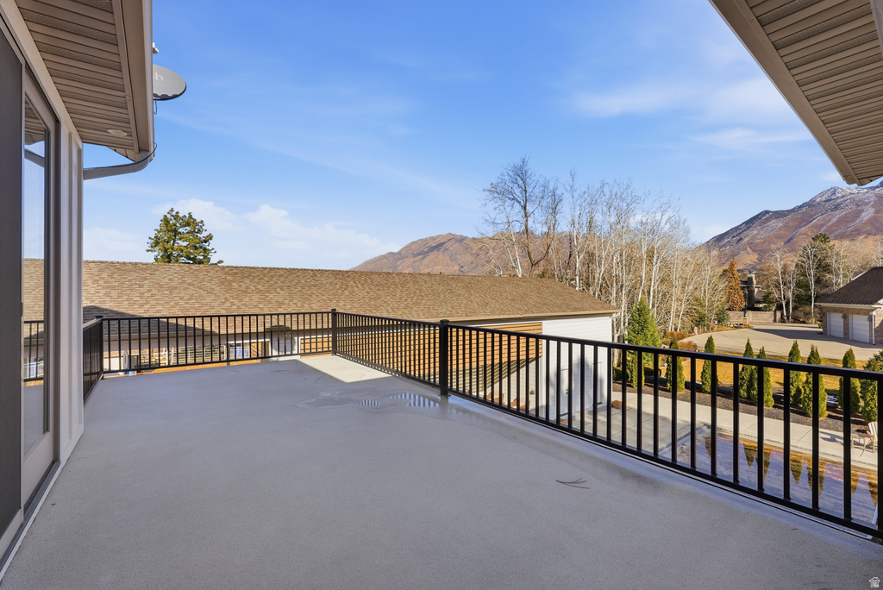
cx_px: 442
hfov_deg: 99.2
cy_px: 295
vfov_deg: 76.3
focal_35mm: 15
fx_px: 375
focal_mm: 15.3
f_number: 8
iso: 200
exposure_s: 1/8000
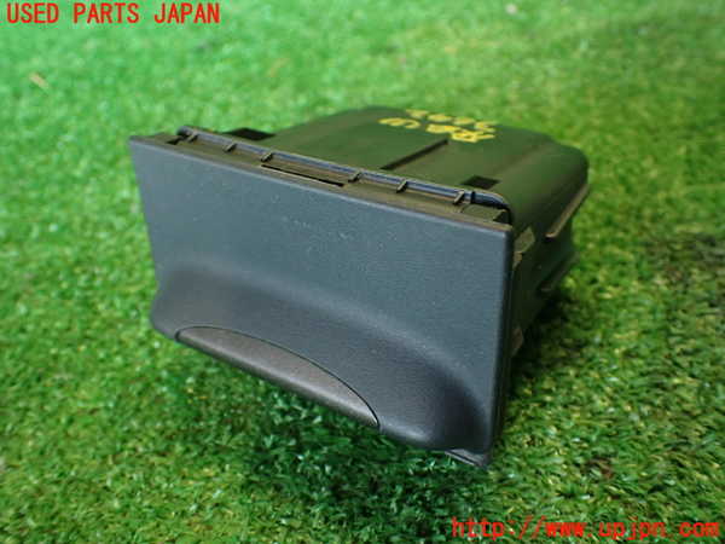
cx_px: 362
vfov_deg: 44.2
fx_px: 670
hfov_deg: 56.8
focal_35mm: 32
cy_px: 272
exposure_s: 1/30
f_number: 2.4
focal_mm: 5.79
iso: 320
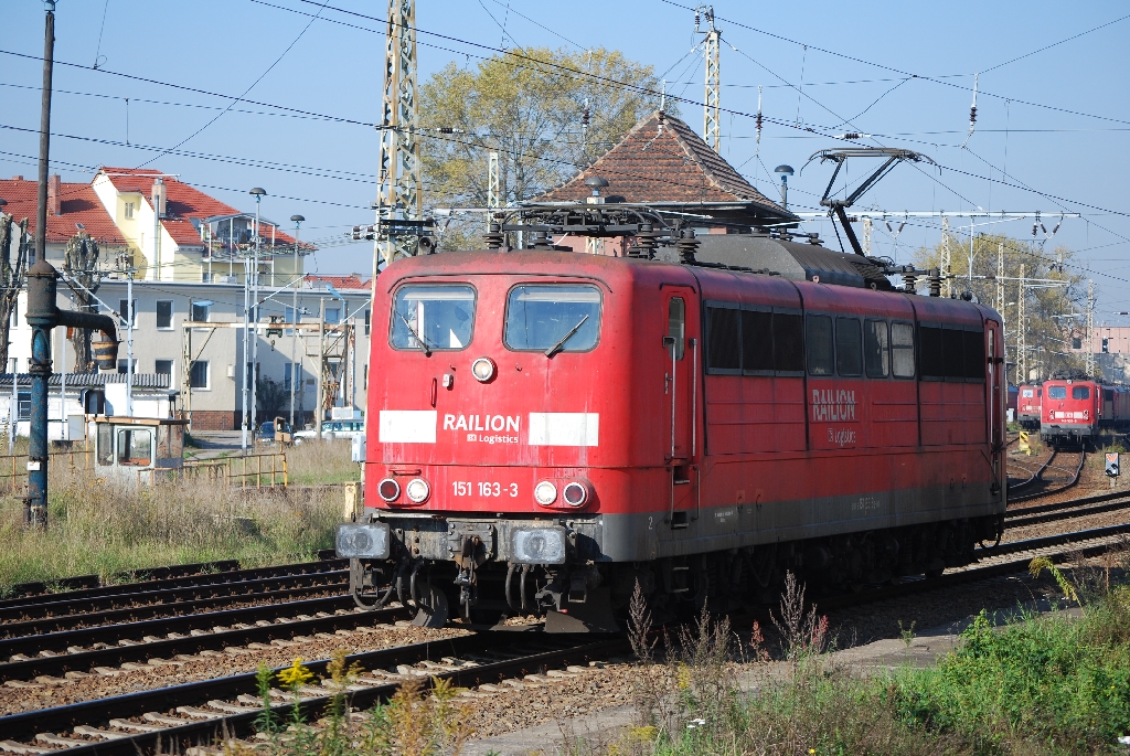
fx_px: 3393
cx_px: 565
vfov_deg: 12.7
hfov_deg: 18.9
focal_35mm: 108
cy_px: 378
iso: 140
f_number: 5.6
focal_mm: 72
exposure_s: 1/500
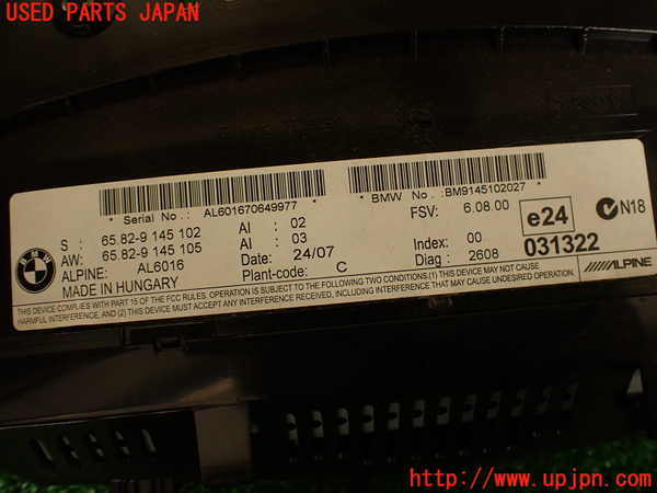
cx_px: 328
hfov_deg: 56.8
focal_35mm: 32
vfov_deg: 44.2
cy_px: 246
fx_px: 607
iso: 125
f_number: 2.4
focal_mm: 5.79
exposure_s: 1/60
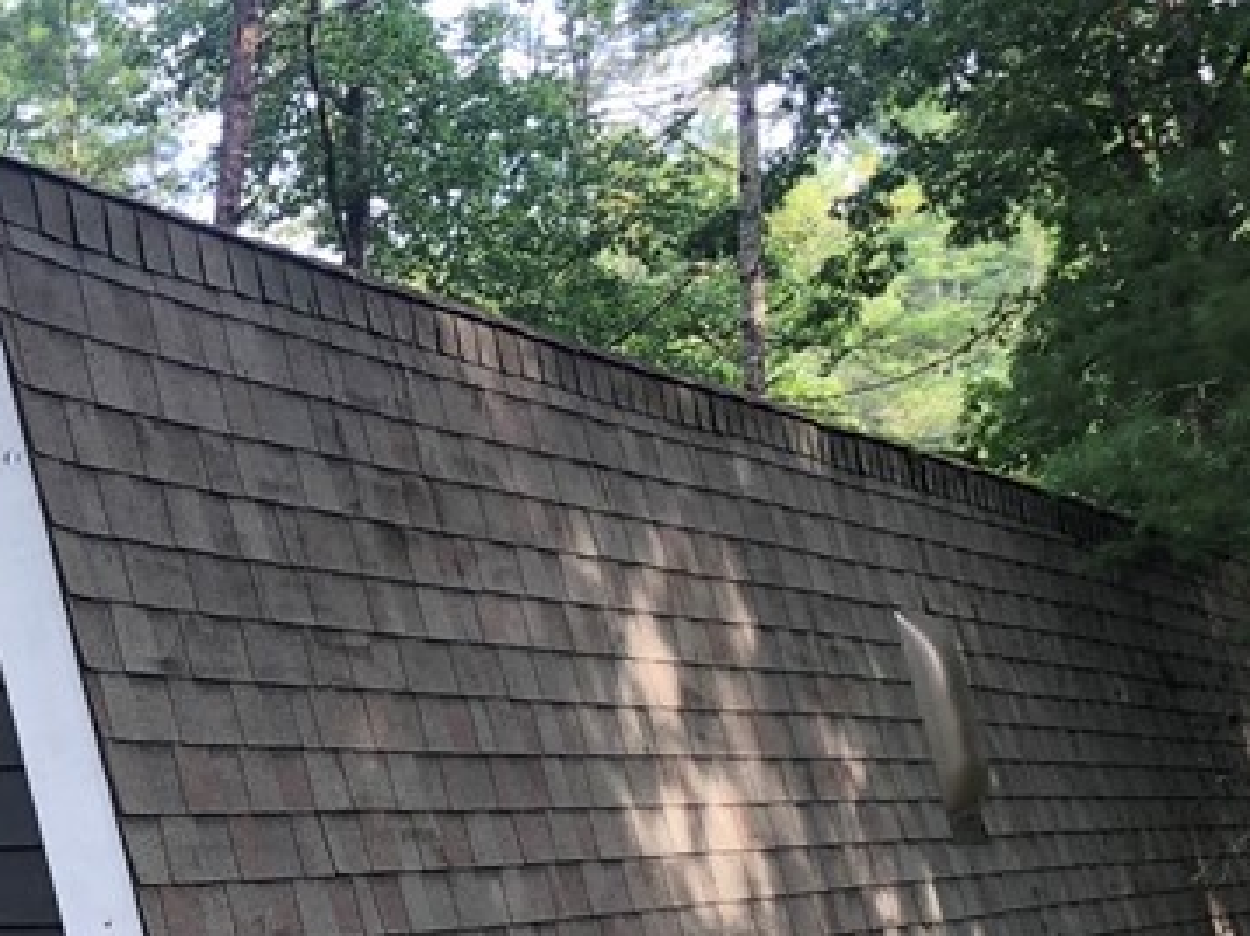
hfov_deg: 23.3
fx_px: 2995
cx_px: 276
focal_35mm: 83
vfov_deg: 17.1
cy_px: 1090
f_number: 1.8
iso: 40
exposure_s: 1/120
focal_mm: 3.99
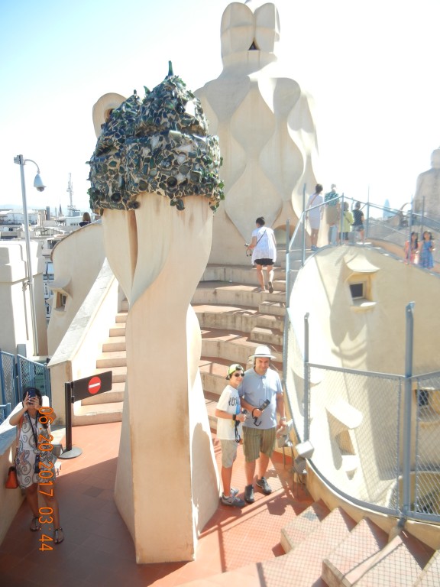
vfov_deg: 60.0
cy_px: 294
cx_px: 220
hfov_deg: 46.8
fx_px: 508
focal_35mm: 30
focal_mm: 5.4
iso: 160
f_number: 7
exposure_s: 1/146
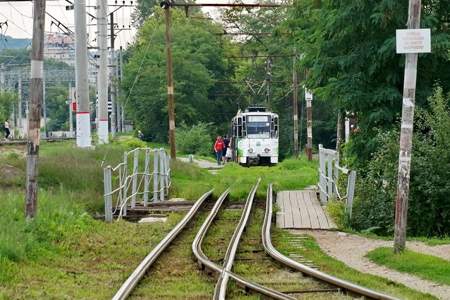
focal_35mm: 161
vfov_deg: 8.5
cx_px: 262
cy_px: 121
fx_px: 2009
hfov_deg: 12.8
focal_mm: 75
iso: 400
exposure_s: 1/400
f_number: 7.1
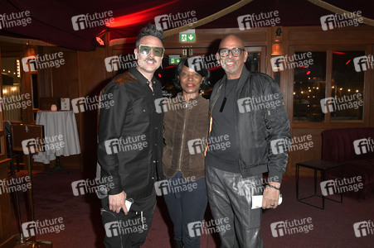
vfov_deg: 42.3
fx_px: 322
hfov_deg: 60.3
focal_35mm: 31
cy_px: 124
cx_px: 187
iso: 2500
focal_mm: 31
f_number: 6.3
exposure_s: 1/200
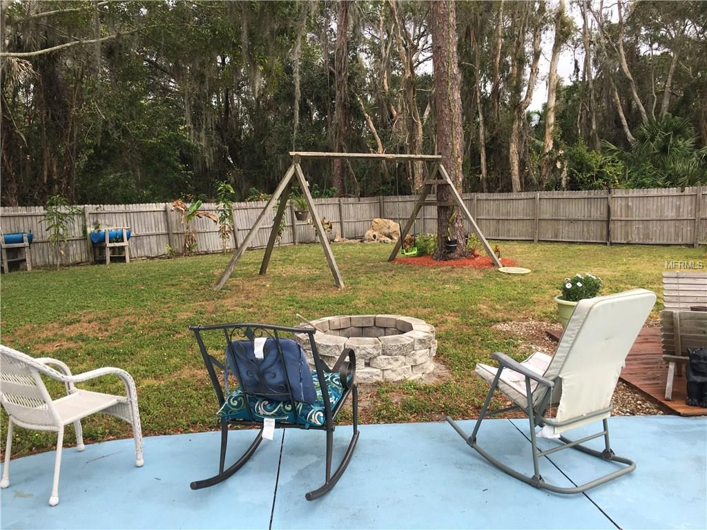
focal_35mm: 29
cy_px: 265
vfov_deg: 48.2
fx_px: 592
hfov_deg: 61.7
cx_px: 354
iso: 25
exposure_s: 1/163
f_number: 2.2
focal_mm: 4.15
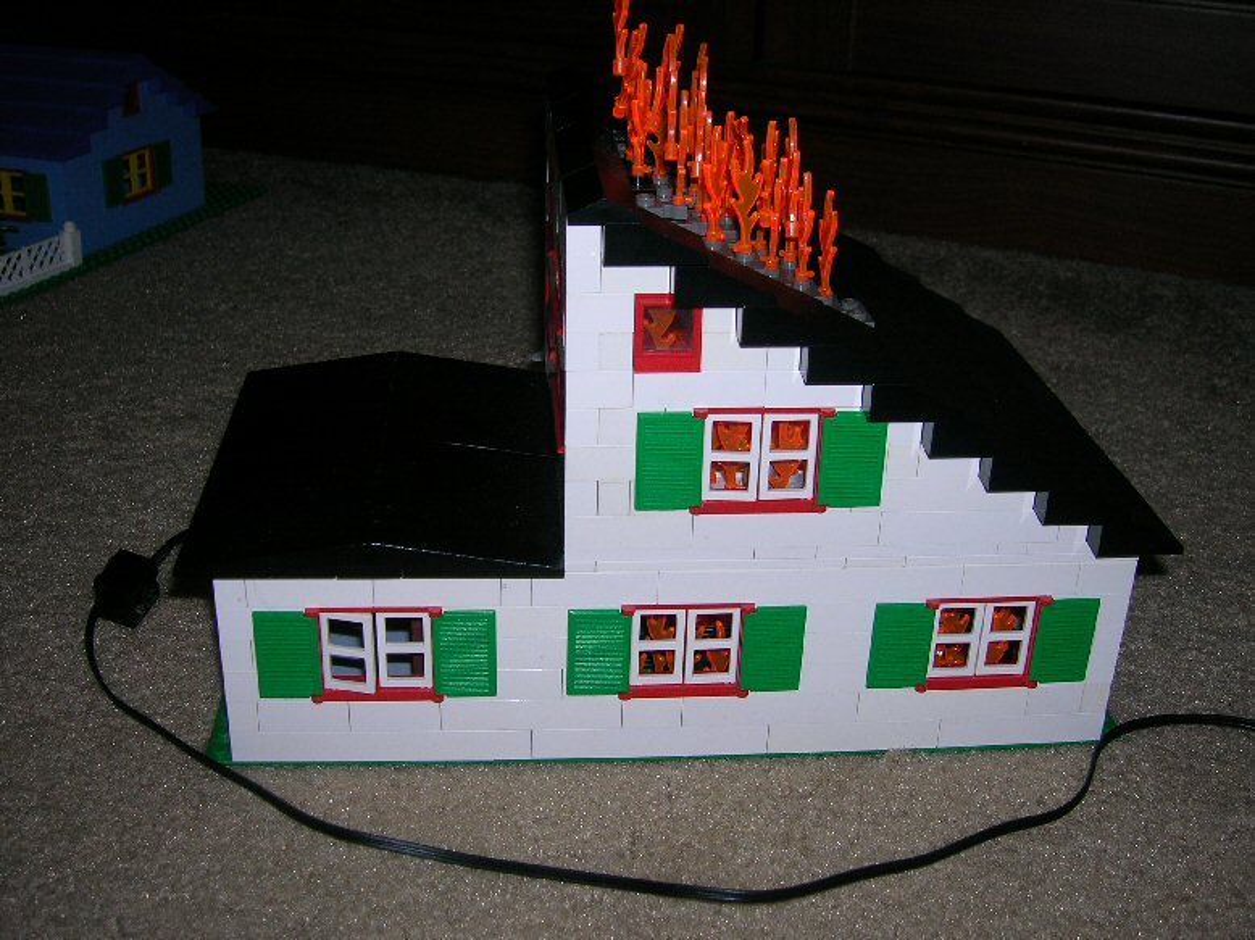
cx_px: 628
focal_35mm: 38
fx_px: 1377
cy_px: 470
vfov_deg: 37.7
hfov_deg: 49.0
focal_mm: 6.4
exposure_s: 1/60.1
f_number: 3
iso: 50
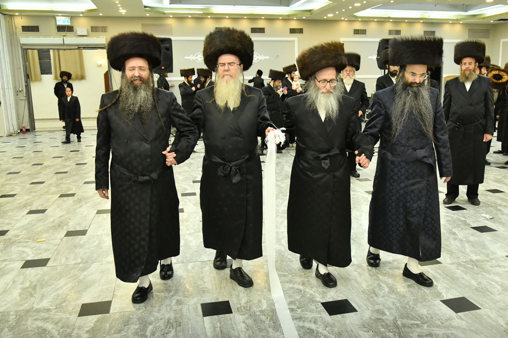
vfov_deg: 38.9
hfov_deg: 55.6
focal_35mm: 34
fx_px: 480
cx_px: 287
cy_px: 178
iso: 4000
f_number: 5
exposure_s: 1/250
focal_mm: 30
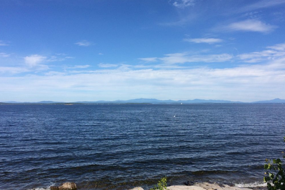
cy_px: 89
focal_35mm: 31
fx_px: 245
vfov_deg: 42.3
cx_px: 144
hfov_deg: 60.3
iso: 32
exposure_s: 1/3425
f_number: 2.2
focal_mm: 4.15
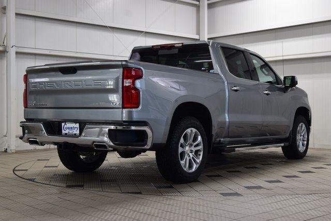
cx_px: 166
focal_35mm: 52
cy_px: 110
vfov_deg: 25.8
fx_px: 483
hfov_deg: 37.8
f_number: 6.3
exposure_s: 1/20
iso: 400
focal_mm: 35
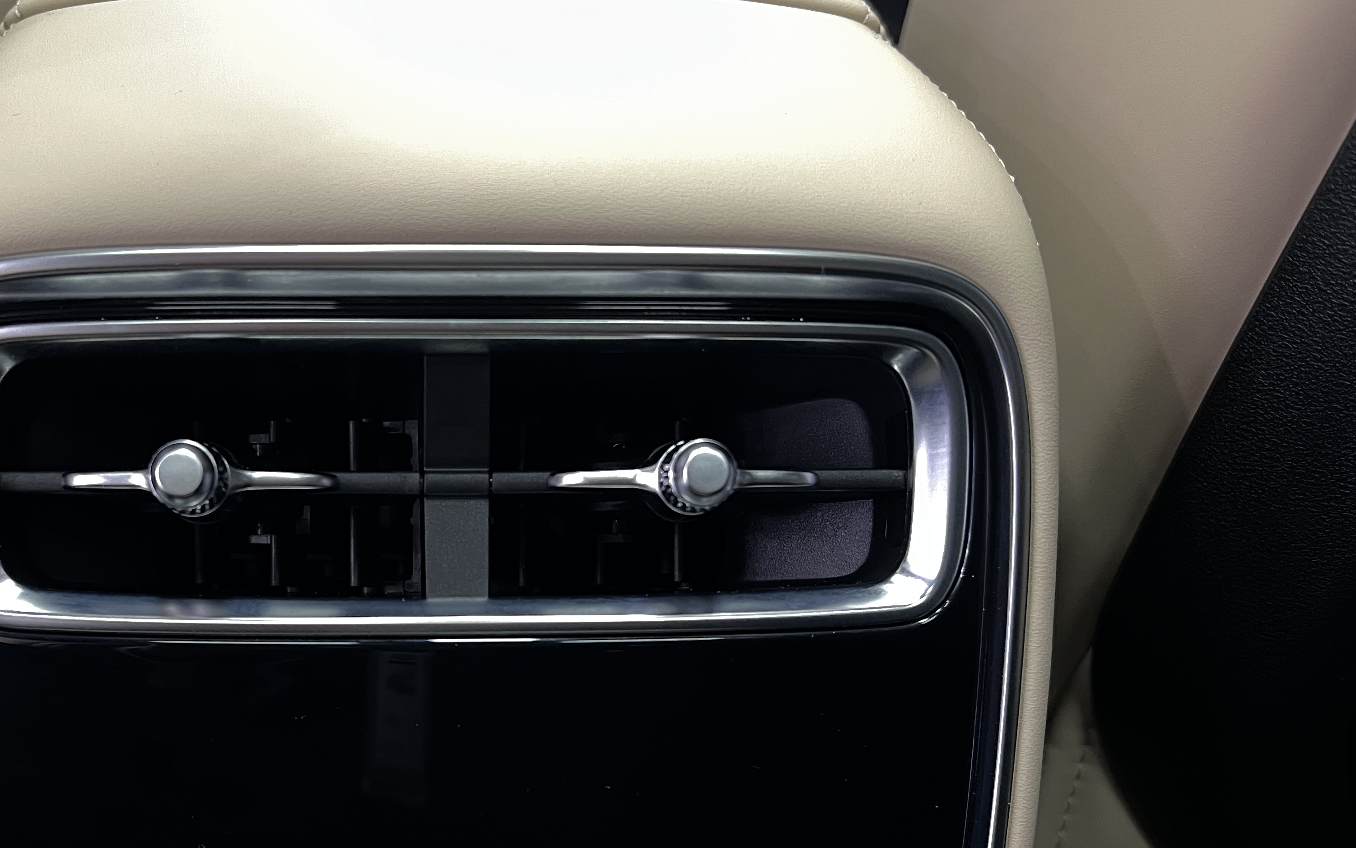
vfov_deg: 34.0
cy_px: 594
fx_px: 1367
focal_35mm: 37
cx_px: 466
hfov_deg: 51.9
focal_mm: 5.7
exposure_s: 1/33
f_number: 1.5
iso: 400
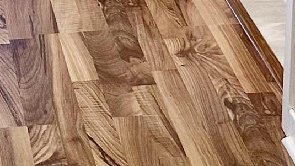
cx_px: 100
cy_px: -414
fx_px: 1173
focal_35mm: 150
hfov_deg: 14.3
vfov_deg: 6.9
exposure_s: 1/60
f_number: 1.78
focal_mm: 6.86
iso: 200
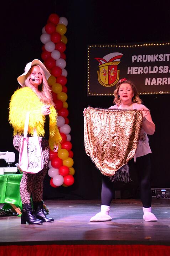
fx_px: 534
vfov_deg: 27.0
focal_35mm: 75
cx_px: 85
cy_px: 128
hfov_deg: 18.1
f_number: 5.6
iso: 3200
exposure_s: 1/160
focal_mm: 50
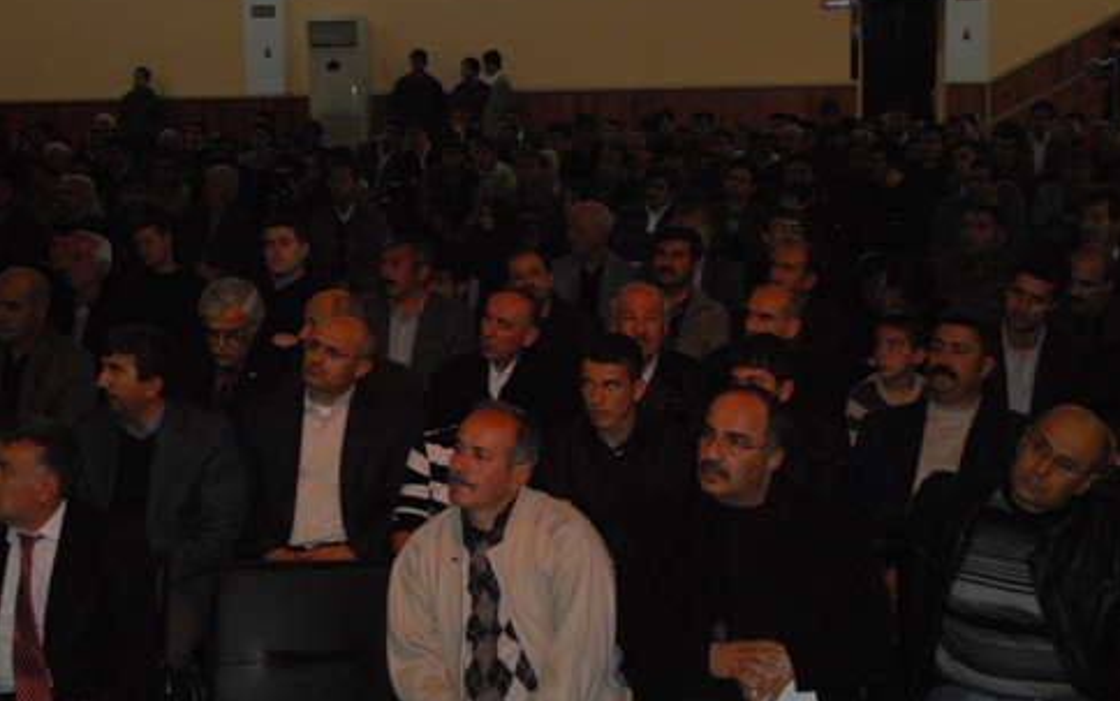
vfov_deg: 23.2
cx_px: 567
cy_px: 347
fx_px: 1710
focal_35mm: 56
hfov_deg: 36.3
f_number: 5.6
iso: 1250
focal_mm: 36
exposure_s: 1/30
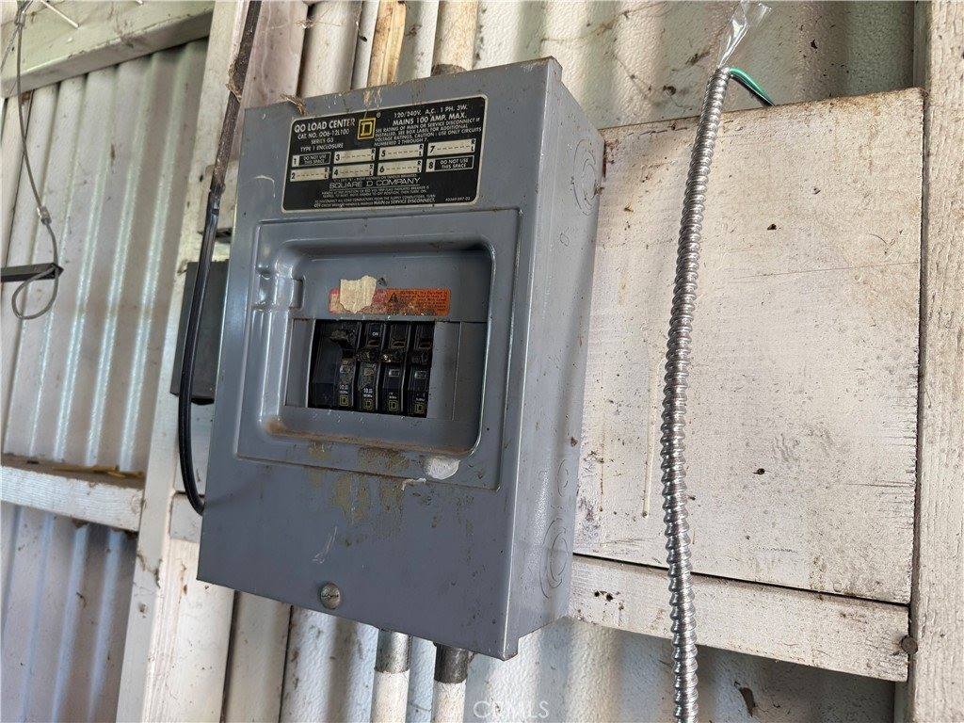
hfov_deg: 71.6
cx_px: 482
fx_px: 668
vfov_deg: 56.8
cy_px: 362
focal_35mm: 24
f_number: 1.78
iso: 160
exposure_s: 1/120
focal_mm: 6.76
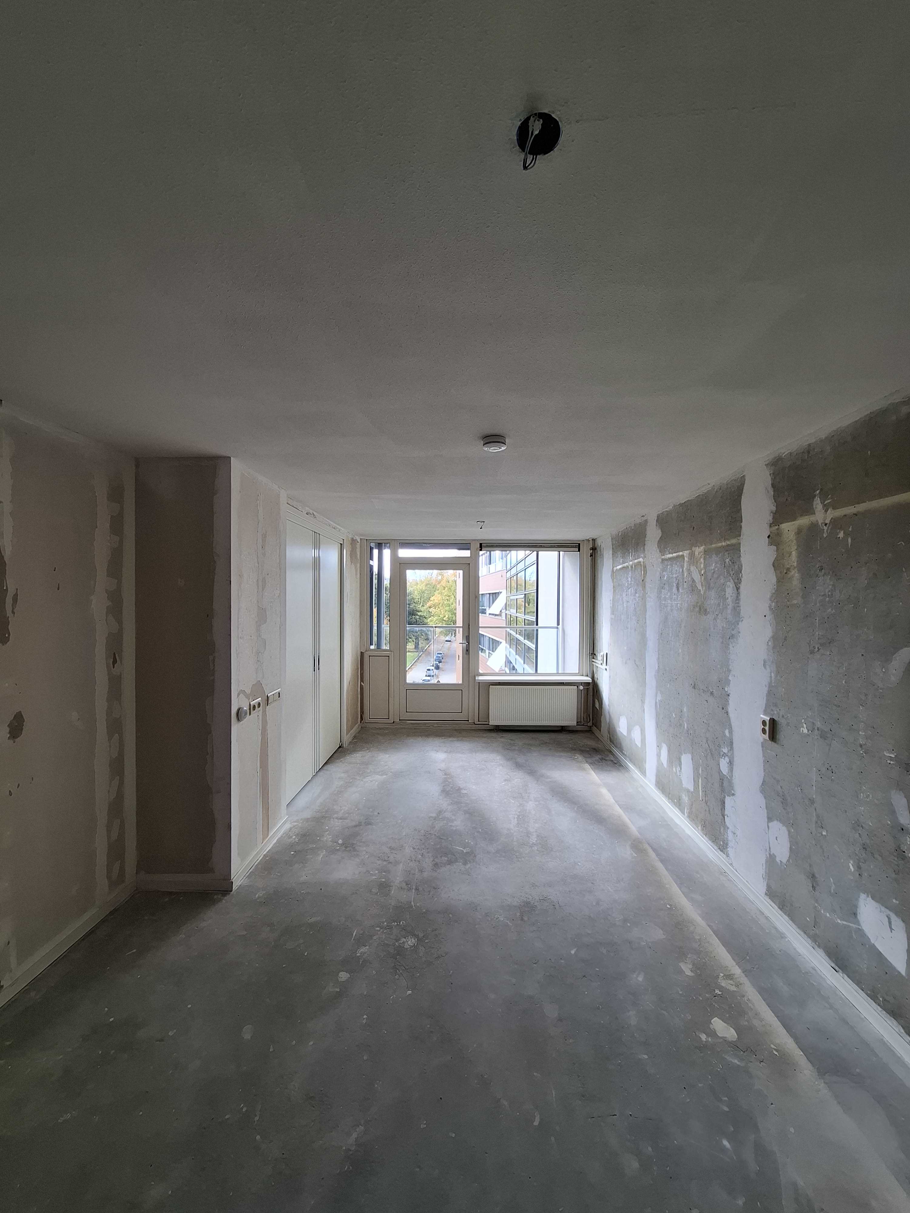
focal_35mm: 13
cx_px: 455
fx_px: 456
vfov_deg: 106.2
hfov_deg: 89.9
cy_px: 606
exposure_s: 1/100
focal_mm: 1.74
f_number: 2.2
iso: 40
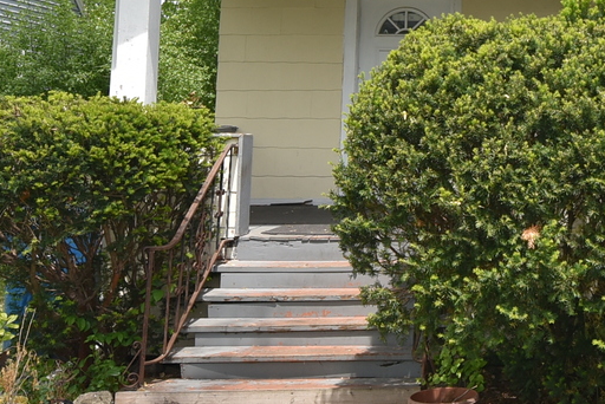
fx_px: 1035
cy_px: 6
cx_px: 627
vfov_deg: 21.4
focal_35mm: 62
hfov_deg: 30.0
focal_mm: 13
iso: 100
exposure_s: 1/250
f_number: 7.1
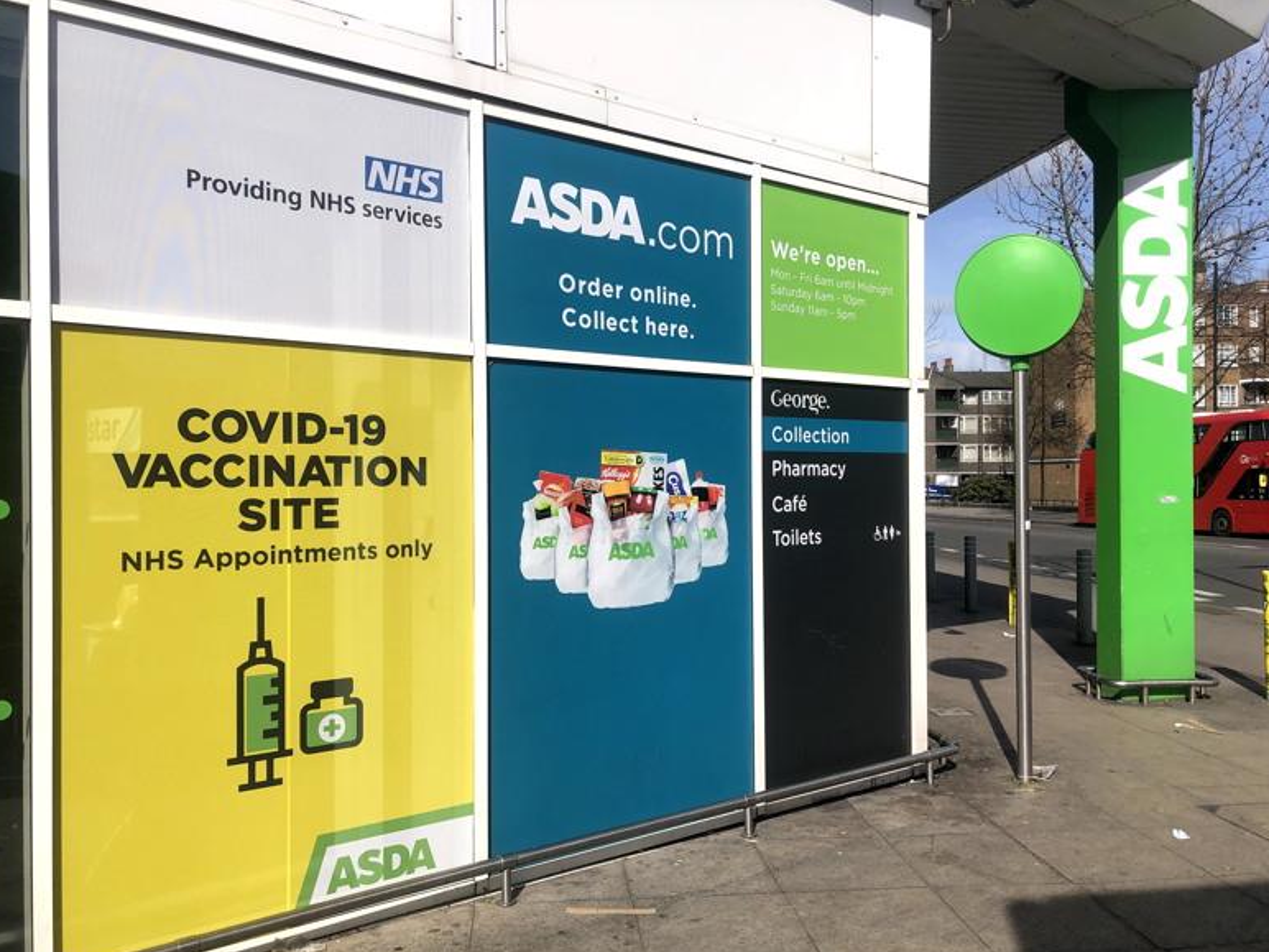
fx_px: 1063
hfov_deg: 61.7
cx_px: 638
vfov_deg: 48.2
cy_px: 490
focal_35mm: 29
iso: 20
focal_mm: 4
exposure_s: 1/3690
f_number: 1.8
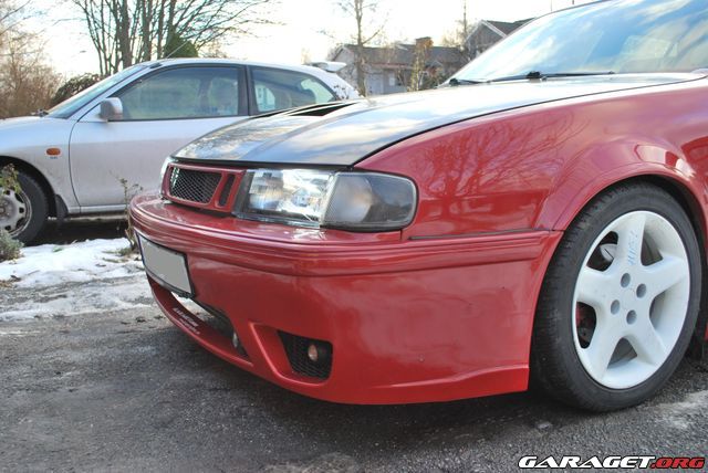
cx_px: 354
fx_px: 709
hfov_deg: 53.1
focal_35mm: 36
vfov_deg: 36.9
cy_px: 236
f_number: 5.6
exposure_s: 1/125
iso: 180
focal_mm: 24
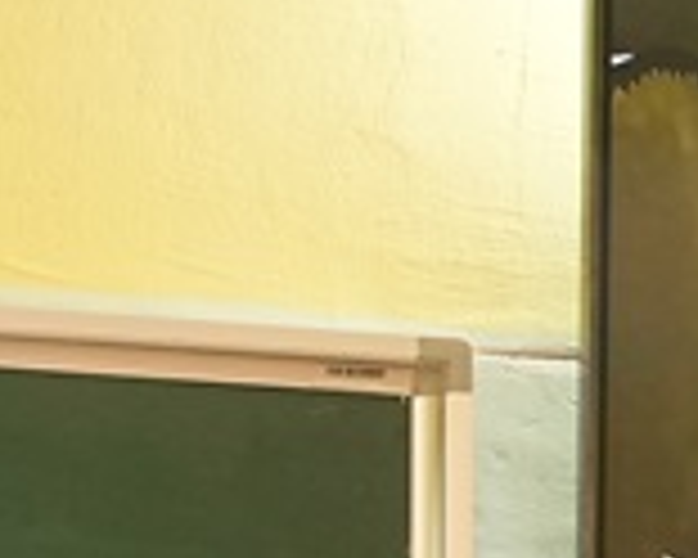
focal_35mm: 510
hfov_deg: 3.7
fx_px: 10536
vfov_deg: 3.0
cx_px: 1828
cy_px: 1462
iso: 1600
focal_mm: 70
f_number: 2.8
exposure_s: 1/250
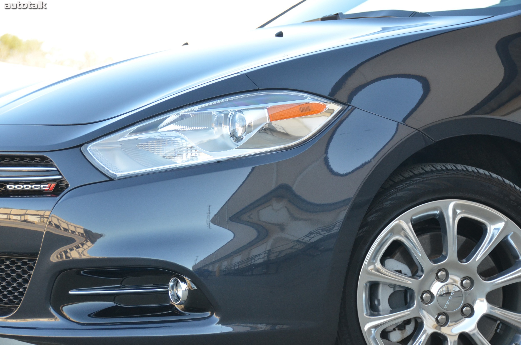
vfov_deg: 12.1
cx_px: 260
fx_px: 1625
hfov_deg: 18.2
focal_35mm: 112
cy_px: 172
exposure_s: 1/500
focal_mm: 75
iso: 900
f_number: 5
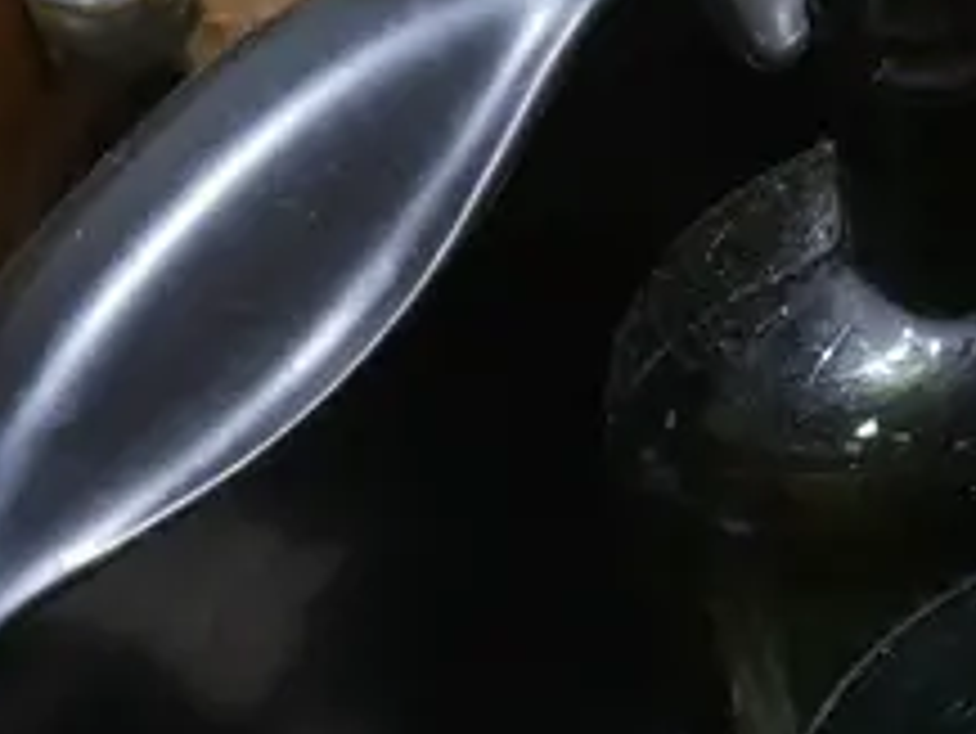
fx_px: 4796
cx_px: 1516
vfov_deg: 8.7
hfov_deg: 11.1
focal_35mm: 170
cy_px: 592
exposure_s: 1/60
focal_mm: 18
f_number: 4
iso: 500
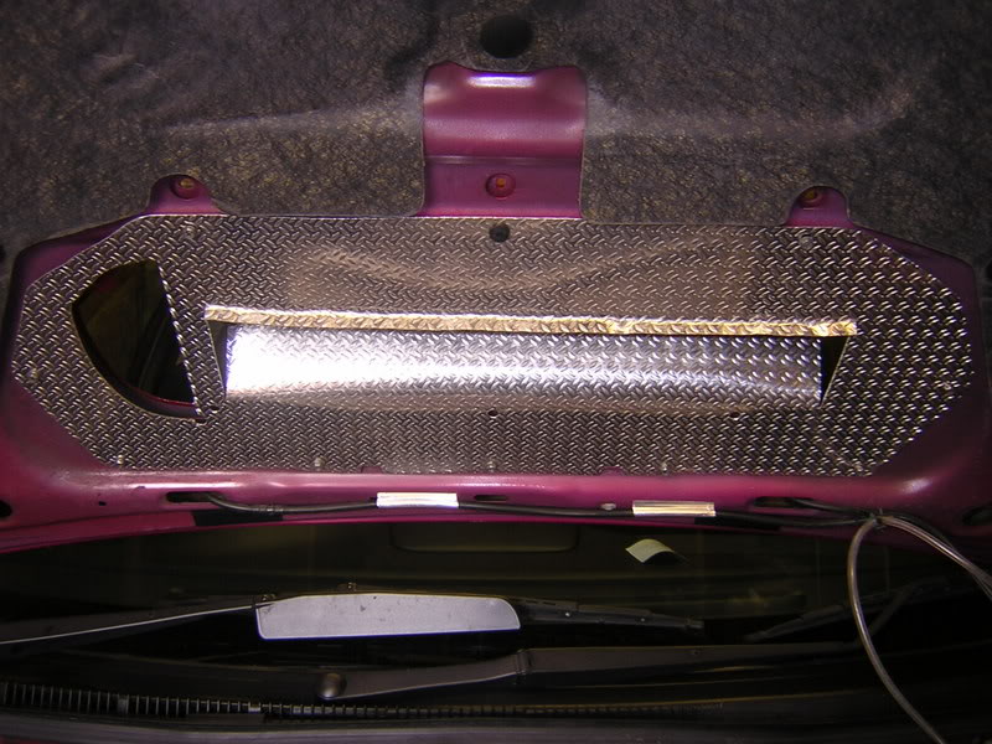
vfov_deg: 39.7
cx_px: 496
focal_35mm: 36
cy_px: 372
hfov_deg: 51.4
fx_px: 1032
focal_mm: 4.7
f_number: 2.6
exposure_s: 1/30
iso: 100
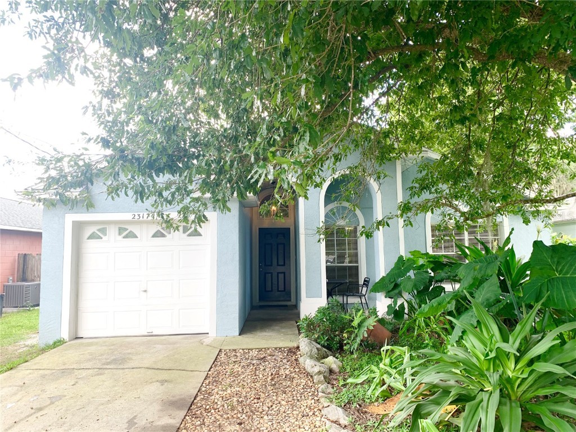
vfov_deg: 53.1
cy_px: 216
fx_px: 433
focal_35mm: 26
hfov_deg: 67.3
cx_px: 288
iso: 25
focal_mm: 4.25
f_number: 1.8
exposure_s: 1/135
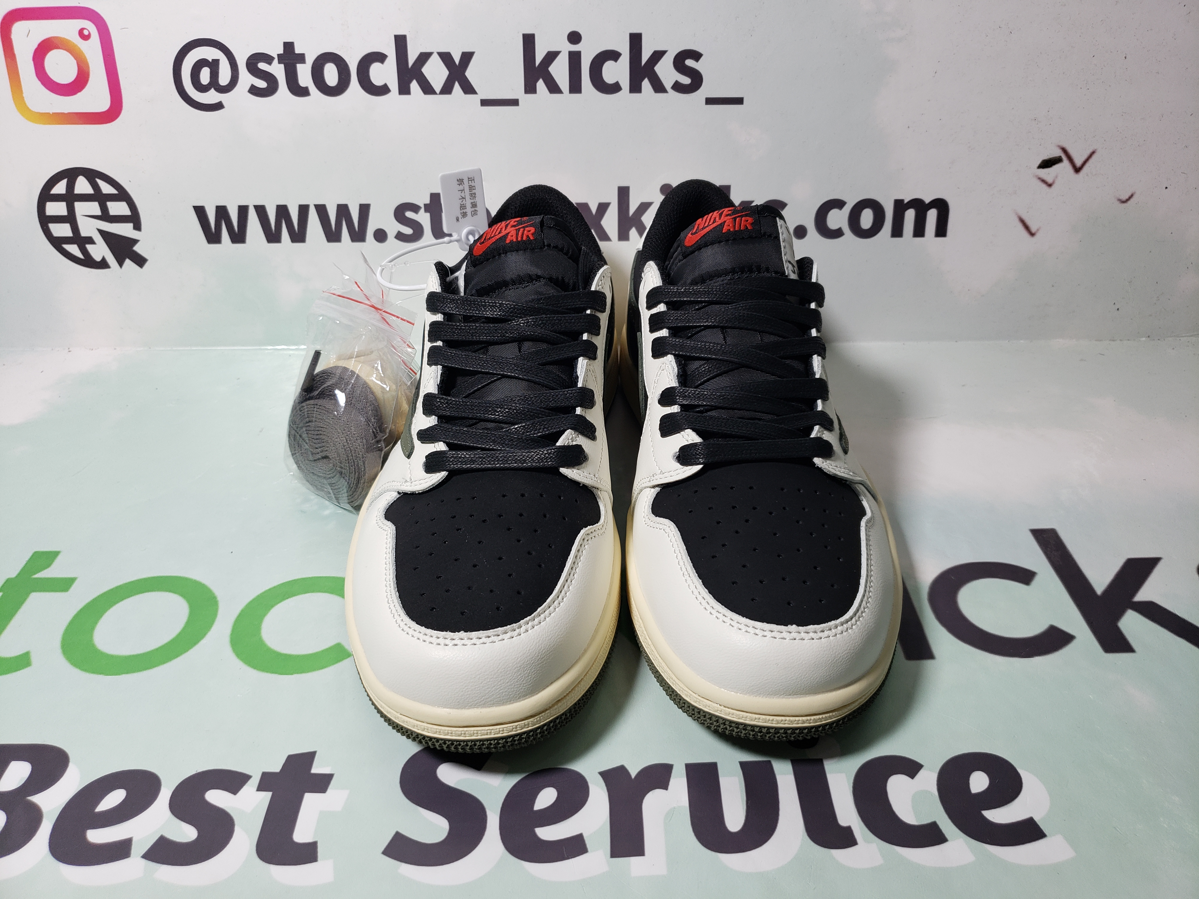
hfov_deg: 67.3
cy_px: 450
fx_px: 901
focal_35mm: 26
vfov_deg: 53.1
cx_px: 600
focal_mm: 4.3
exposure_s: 1/380
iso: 50
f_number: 1.5
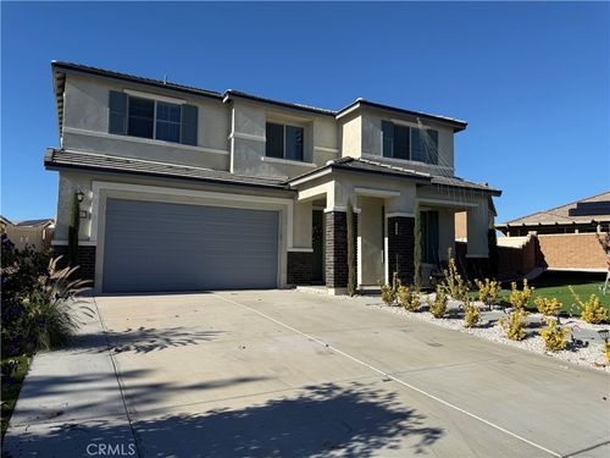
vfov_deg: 56.8
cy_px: 229
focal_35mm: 24
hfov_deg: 71.6
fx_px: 423
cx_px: 305
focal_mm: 6.76
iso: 80
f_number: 1.78
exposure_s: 1/5714
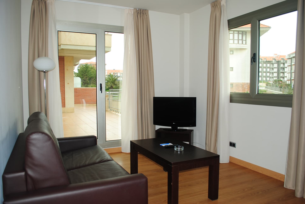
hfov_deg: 67.3
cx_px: 152
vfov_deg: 48.0
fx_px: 229
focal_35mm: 27
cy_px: 102
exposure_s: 1/20
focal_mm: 18
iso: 100
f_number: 3.5
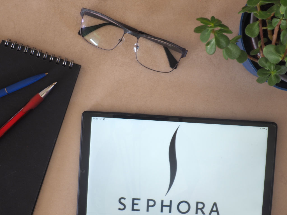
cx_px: 144
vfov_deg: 29.1
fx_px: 415
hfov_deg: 38.2
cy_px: 108
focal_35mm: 50
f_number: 14
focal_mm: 25
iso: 200
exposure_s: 1/1.3
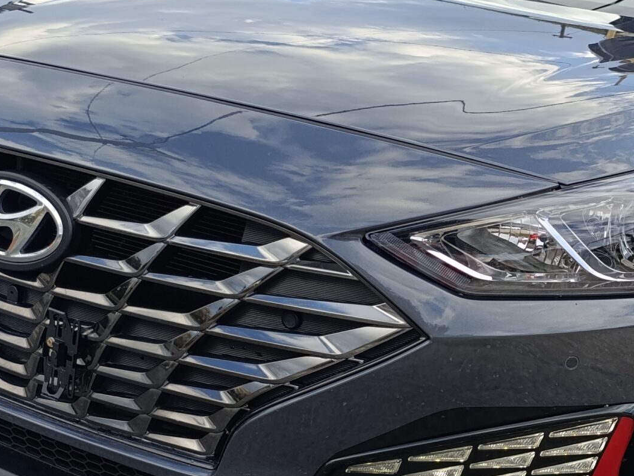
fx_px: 1026
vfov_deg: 26.1
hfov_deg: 32.9
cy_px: 255
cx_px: 552
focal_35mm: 56
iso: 50
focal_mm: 6.14
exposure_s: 1/163
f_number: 1.6
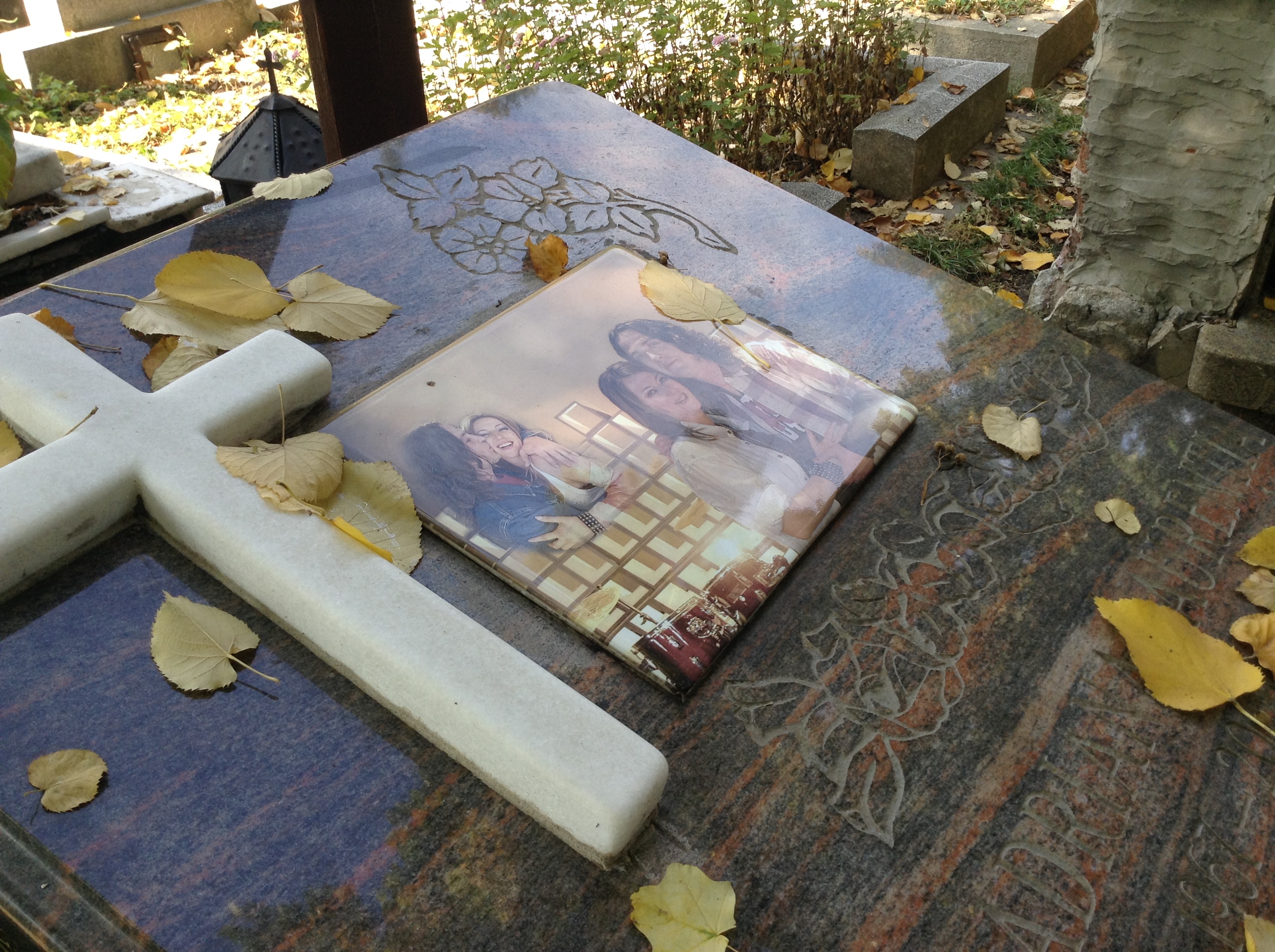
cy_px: 476
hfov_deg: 55.4
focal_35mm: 33
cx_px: 638
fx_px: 1214
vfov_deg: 42.8
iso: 25
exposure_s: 1/127
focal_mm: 3.3
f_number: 2.4
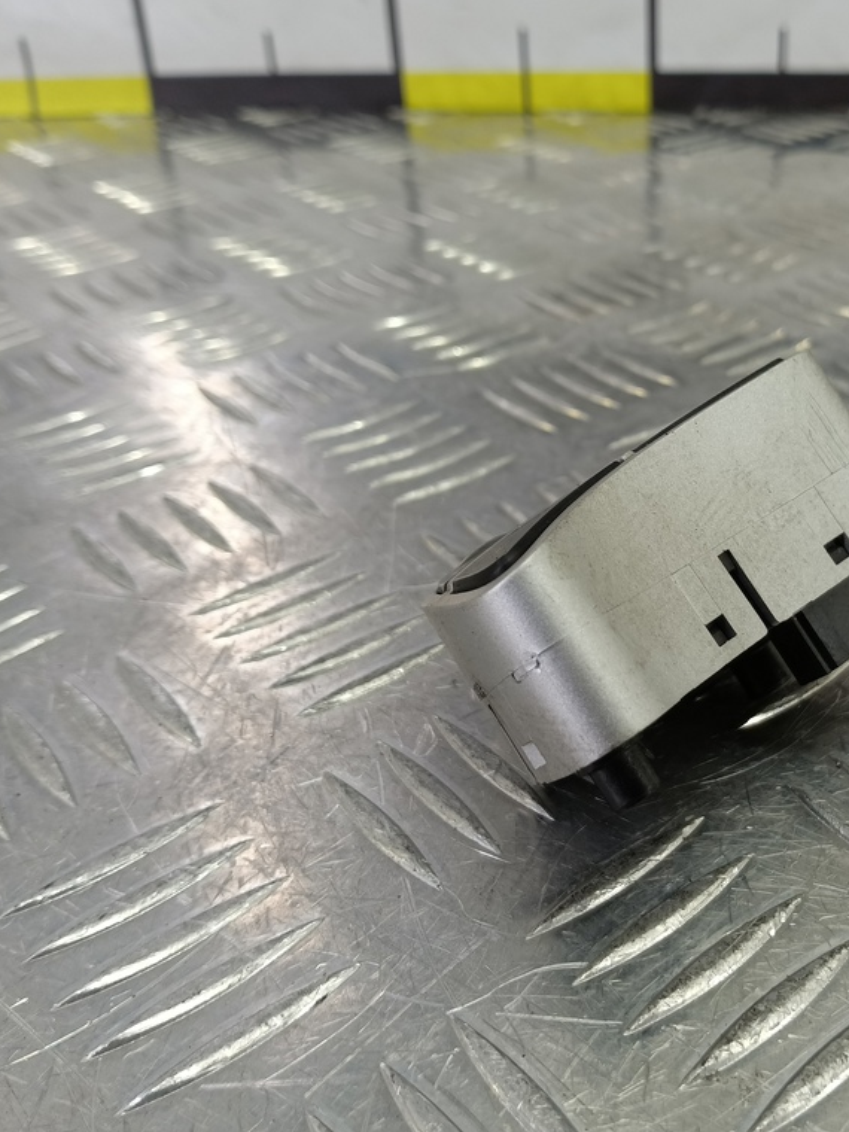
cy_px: 566
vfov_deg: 58.4
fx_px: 1014
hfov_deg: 43.7
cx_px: 657
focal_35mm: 31
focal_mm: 4.11
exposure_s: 1/50
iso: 113
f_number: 1.6
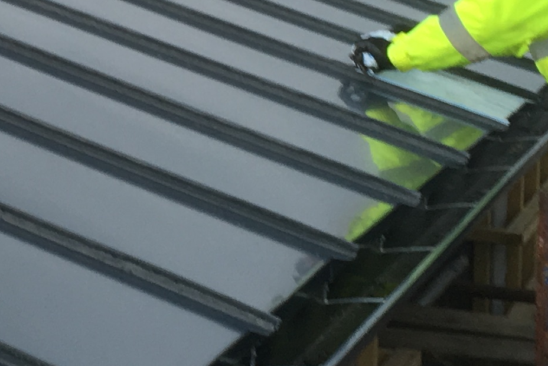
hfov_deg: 14.7
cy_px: 12
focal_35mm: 131
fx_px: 1994
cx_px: -233
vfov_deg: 10.4
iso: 25
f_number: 2.2
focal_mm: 4.15
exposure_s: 1/101
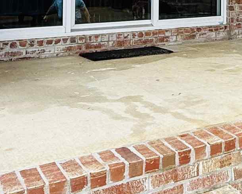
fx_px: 494
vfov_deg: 20.6
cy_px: -45
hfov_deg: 24.2
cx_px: 312
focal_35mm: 69
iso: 40
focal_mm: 2.22
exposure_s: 1/107
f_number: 2.2
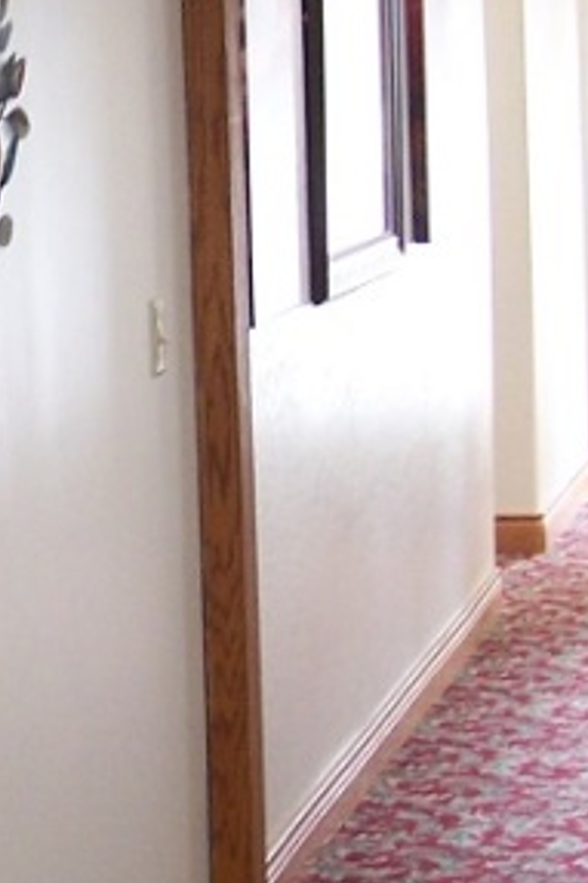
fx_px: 3458
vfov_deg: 14.5
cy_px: 308
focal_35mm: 141
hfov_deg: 9.5
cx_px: -212
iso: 140
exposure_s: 1/8
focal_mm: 6.3
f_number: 2.8
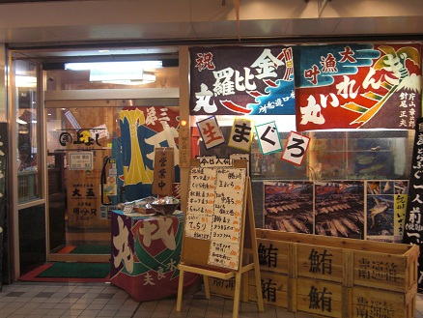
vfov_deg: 36.9
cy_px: 159
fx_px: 477
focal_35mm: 39
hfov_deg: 47.8
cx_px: 212
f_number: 3
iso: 200
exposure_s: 1/13
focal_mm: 6.9
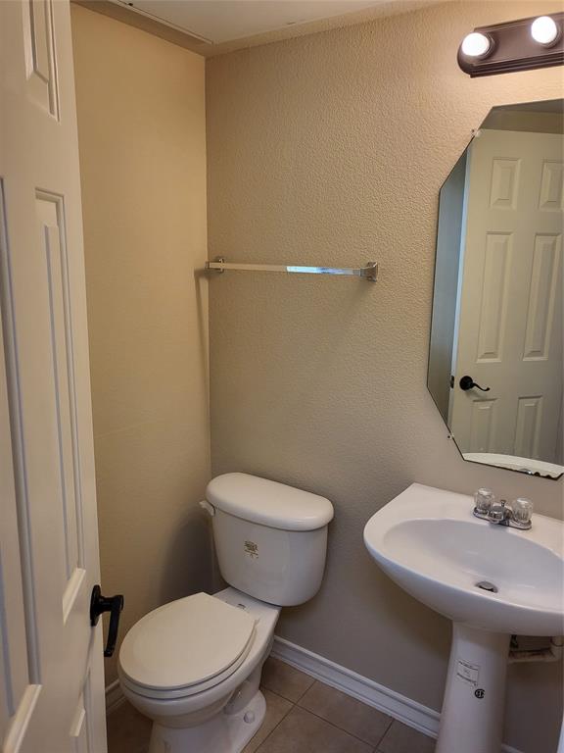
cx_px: 282
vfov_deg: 67.3
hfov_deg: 53.1
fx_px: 565
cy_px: 376
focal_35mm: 26
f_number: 1.8
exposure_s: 1/120
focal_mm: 4.25
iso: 160
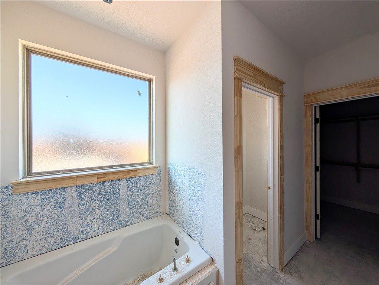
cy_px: 142
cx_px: 190
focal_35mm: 12
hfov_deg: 110.5
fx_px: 132
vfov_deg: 94.6
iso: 53
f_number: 1.7
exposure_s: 1/874
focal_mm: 2.02
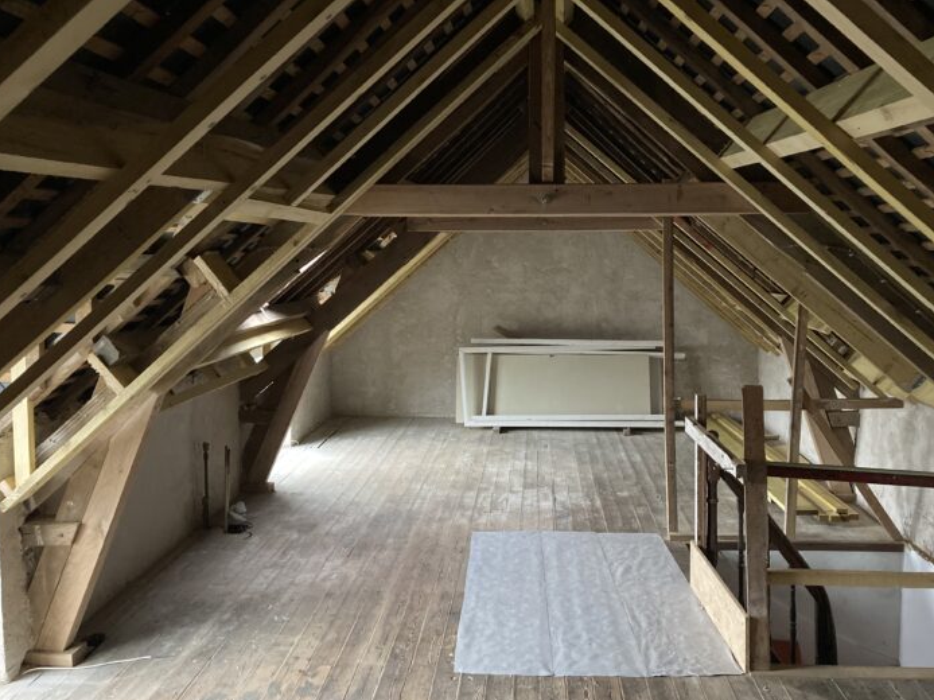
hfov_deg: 58.4
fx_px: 836
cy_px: 322
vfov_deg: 45.4
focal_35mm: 31
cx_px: 483
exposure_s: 1/28
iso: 640
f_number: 1.8
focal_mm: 3.99
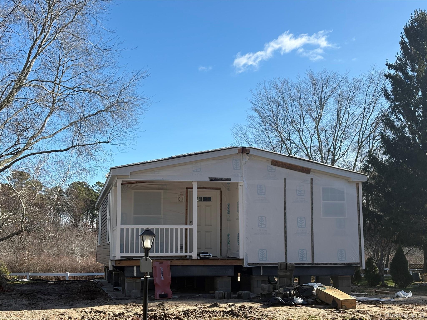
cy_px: 160
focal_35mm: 52
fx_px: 641
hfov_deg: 36.8
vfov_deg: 28.0
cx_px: 214
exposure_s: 1/2075
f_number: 1.6
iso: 32
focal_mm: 5.96
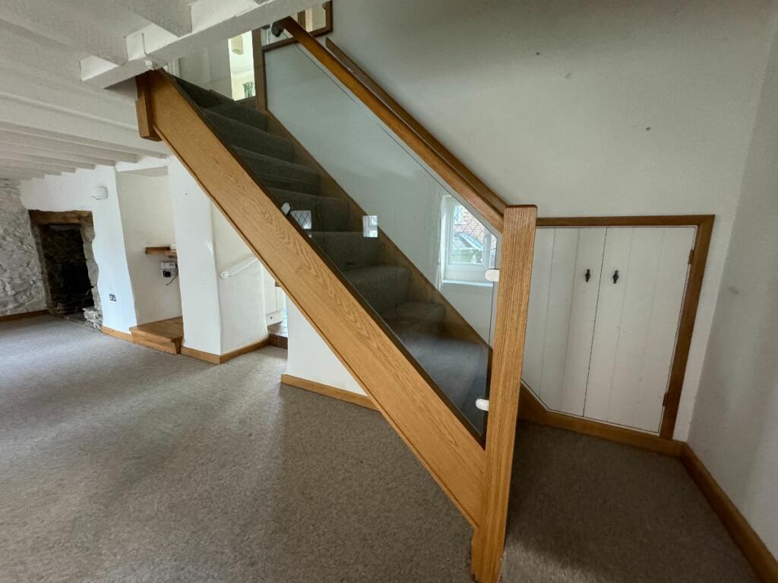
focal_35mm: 14
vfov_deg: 85.7
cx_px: 389
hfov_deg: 102.1
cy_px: 292
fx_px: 315
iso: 640
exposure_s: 1/60
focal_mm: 2.22
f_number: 2.2
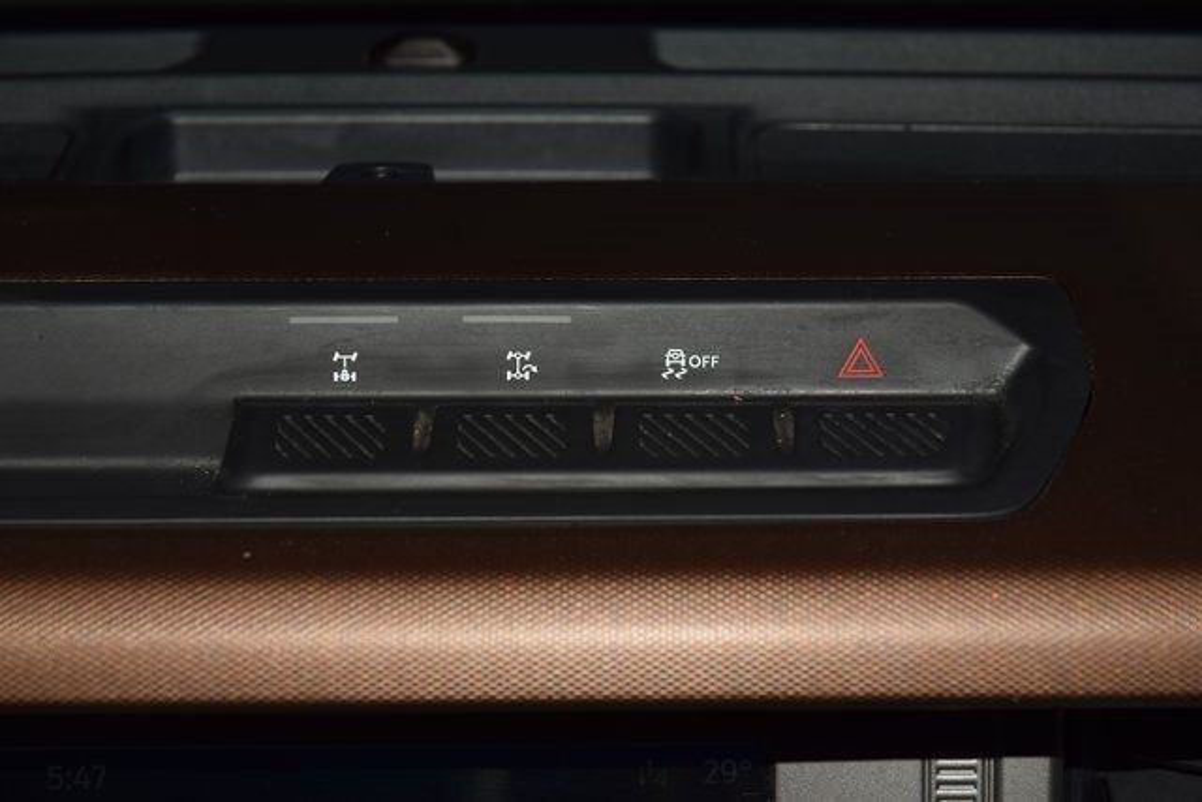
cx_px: 601
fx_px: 3506
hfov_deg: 19.5
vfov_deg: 13.0
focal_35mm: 105
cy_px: 401
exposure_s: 1/125
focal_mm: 70
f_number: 8
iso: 100
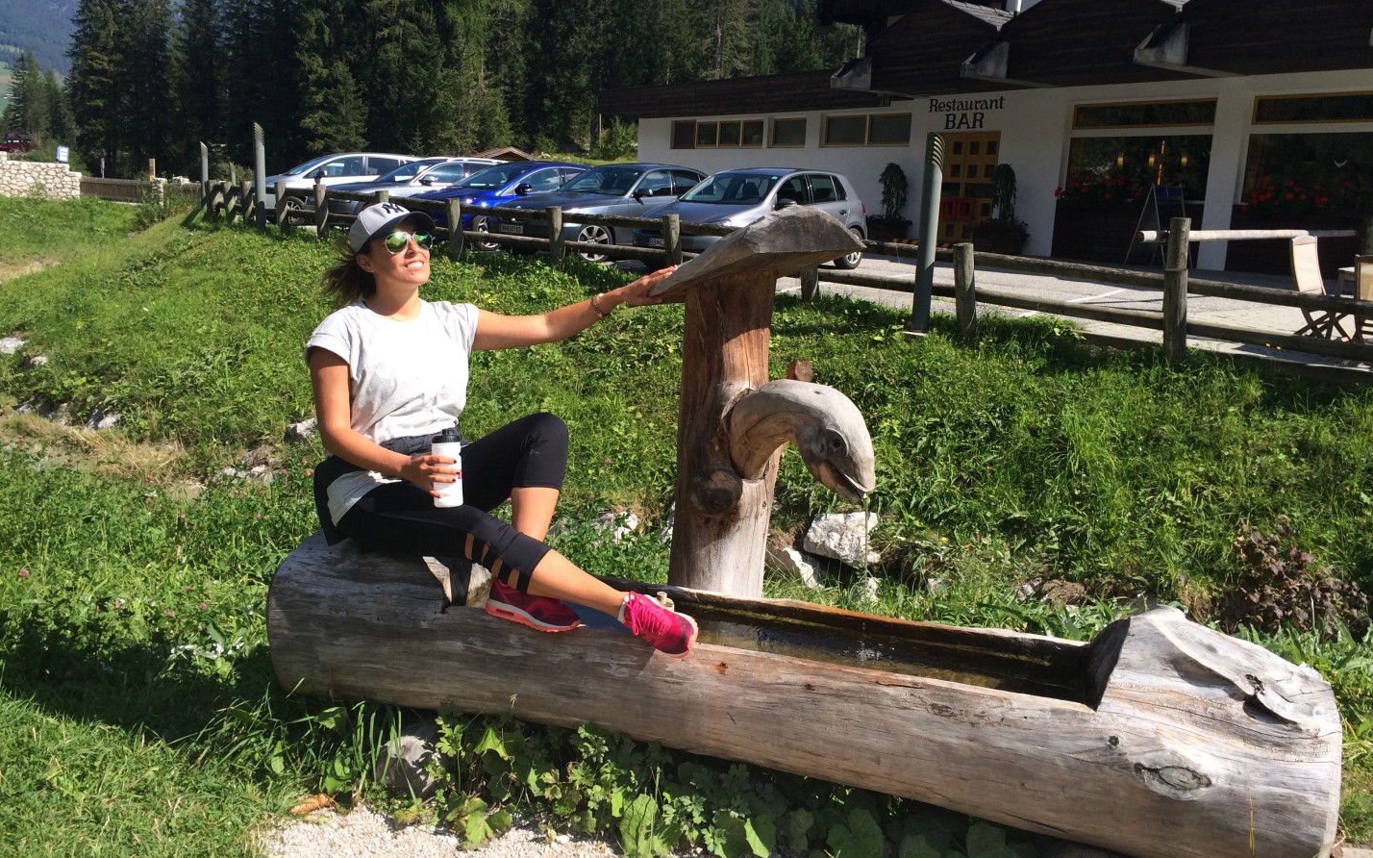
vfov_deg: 40.5
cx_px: 689
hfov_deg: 61.2
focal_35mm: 31
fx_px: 1160
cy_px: 386
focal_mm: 4.15
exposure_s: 1/1520
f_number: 2.2
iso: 32
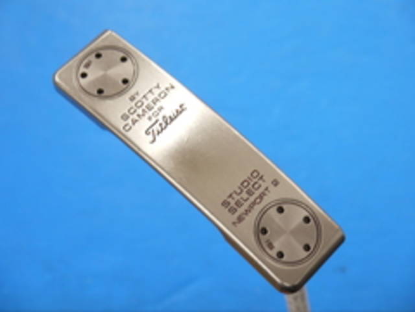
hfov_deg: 23.3
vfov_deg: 17.6
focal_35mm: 84
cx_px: 208
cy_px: 156
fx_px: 1007
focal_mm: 42
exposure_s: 1/80
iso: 500
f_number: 5.6
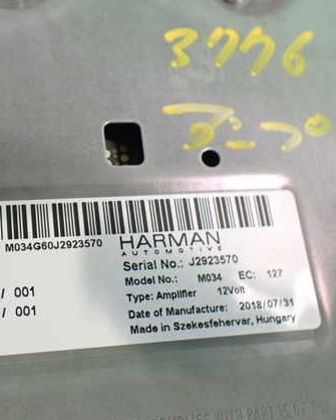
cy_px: 224
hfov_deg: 35.0
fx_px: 522
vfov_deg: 43.8
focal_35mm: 42
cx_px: 87
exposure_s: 1/100
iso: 800
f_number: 2.3
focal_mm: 5.4
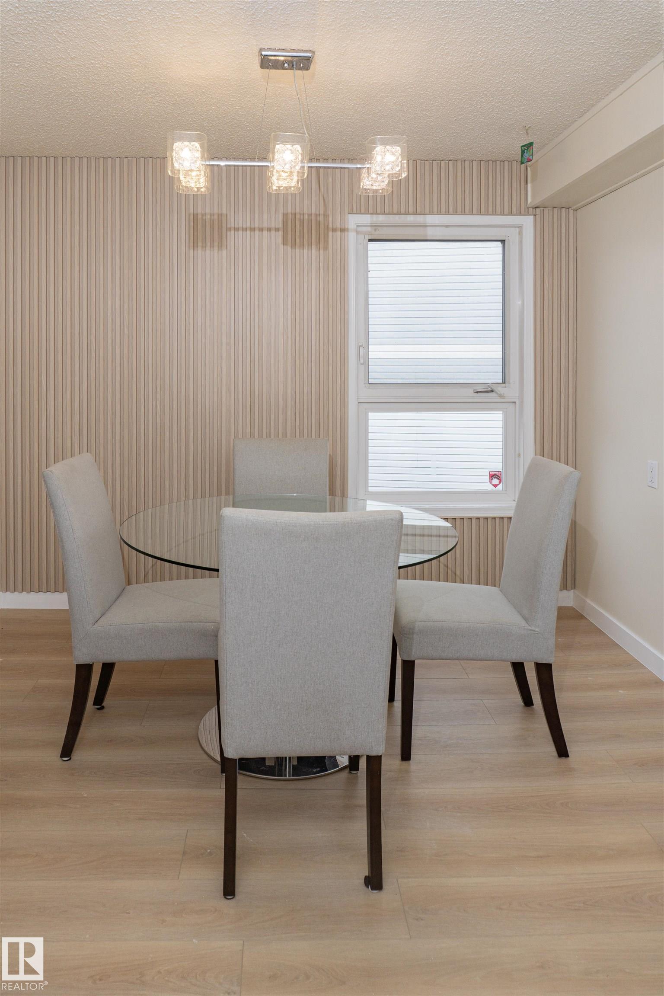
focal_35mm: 24
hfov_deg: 53.1
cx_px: 332
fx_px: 664
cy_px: 498
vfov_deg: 73.7
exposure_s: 1/100
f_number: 7.1
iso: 100
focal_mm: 16
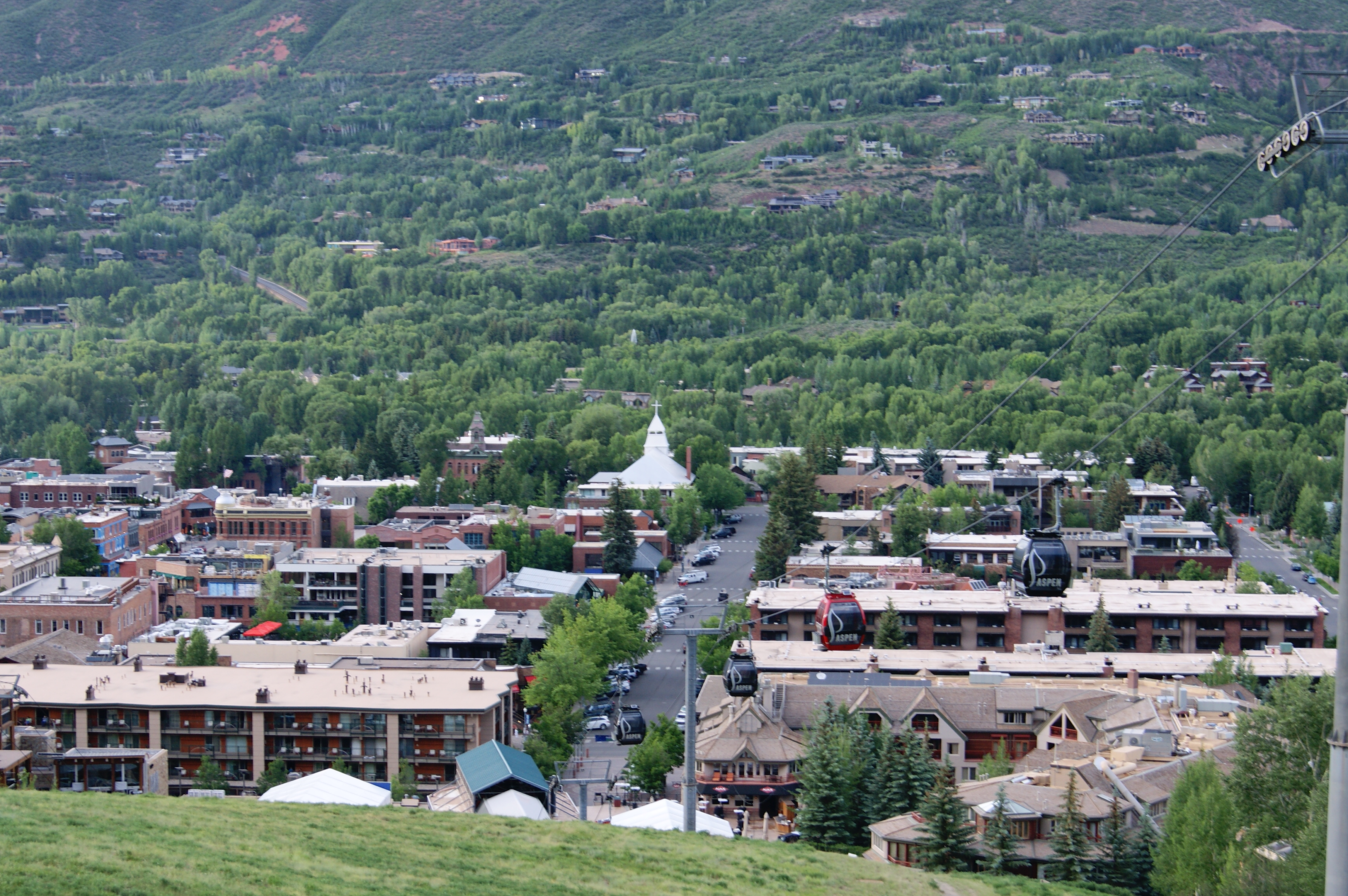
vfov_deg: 17.2
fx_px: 2956
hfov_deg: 25.7
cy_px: 561
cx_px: 615
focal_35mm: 79
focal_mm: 40
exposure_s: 1/80
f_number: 6.3
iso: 100
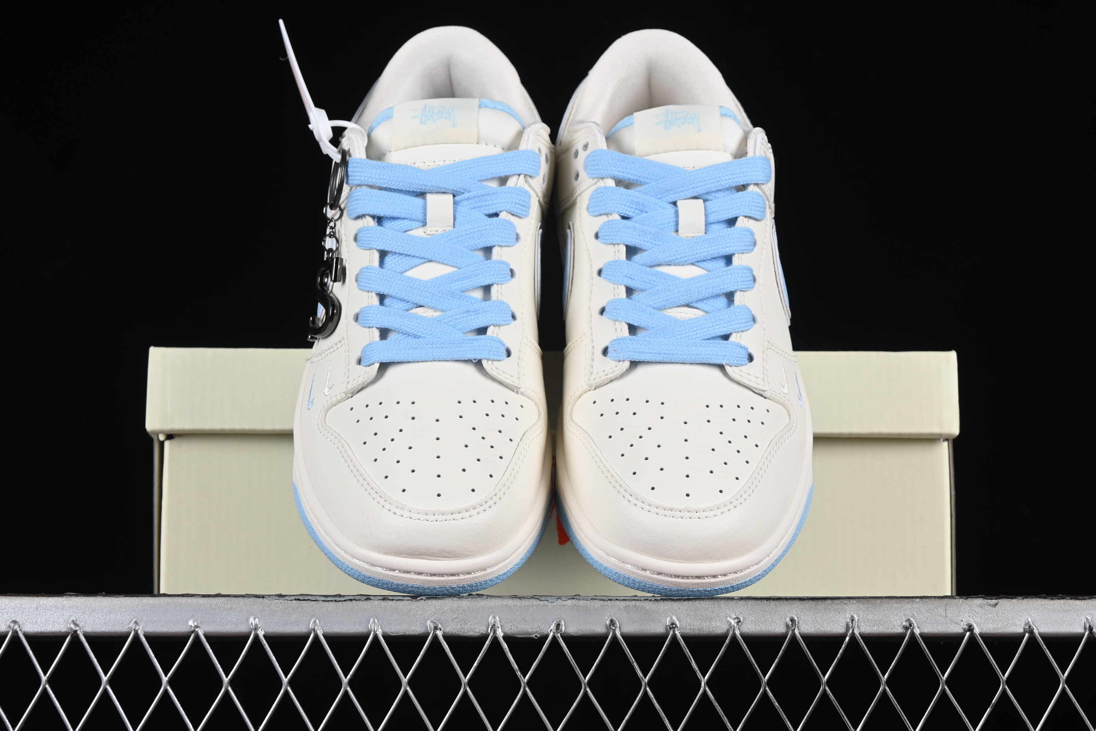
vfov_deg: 18.2
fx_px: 2283
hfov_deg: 27.0
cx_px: 548
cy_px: 366
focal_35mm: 75
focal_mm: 50
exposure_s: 1/100
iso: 160
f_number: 8
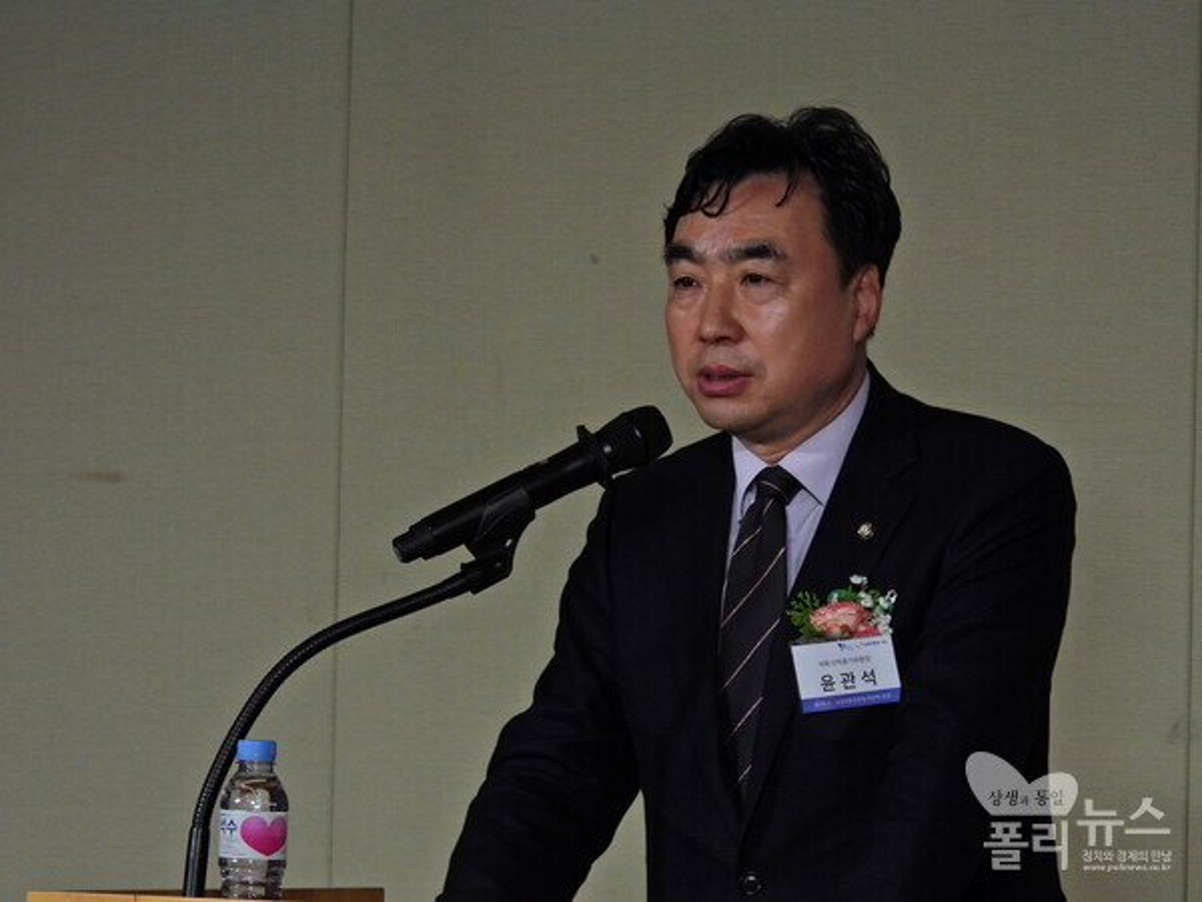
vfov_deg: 5.7
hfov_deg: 7.6
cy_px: 451
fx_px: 9028
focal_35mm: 260
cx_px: 601
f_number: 4.5
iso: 400
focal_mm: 46.4
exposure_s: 1/40
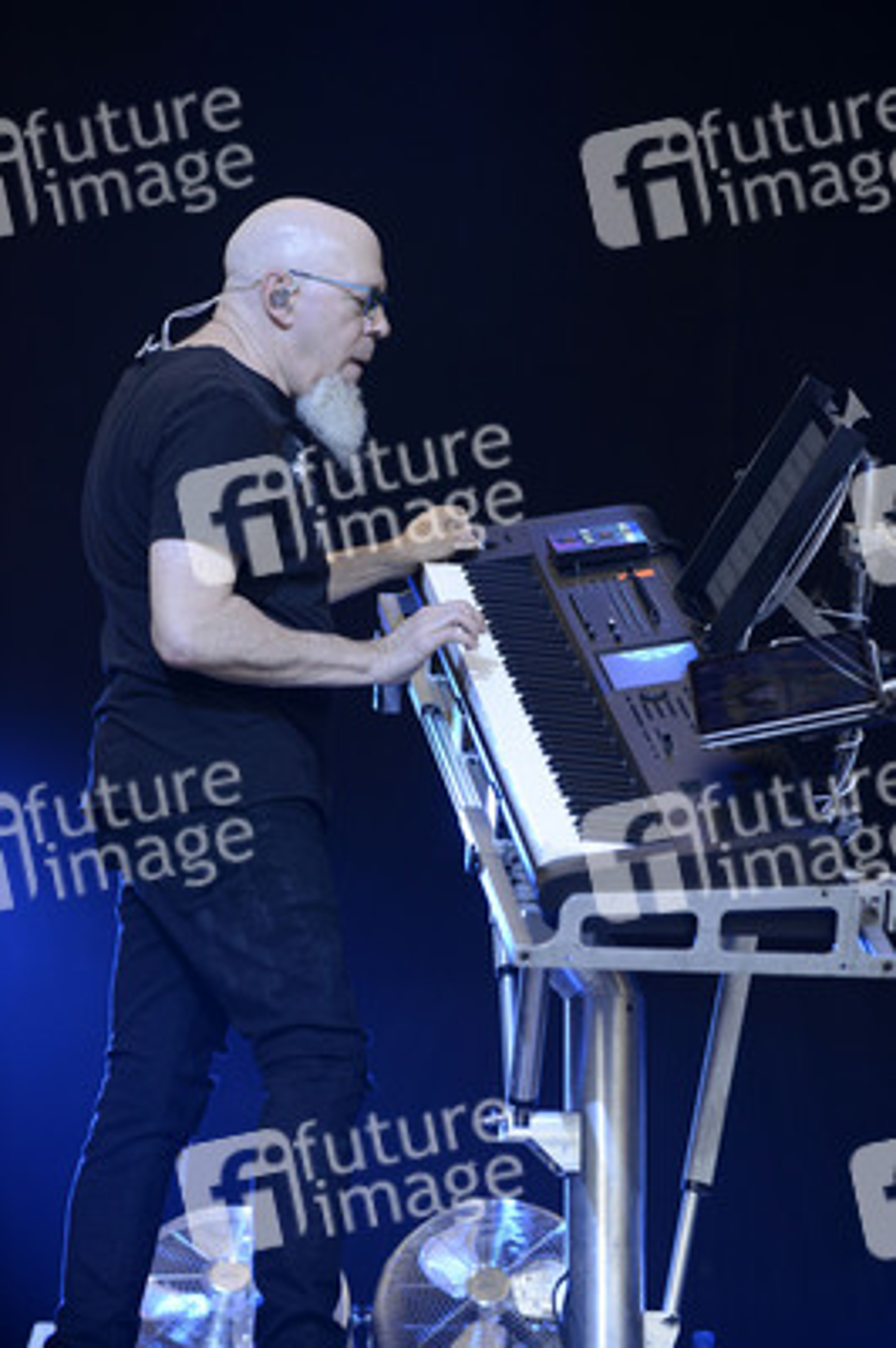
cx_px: 448
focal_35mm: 150
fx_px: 5609
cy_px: 674
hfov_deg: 9.1
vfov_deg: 13.7
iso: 1000
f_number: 4.5
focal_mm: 150
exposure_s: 1/640
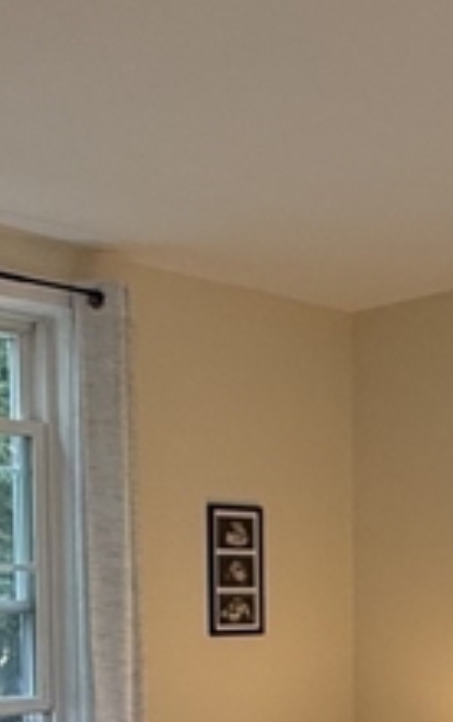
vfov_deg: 27.9
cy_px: 725
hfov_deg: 18.5
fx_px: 1359
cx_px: 437
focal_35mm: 69
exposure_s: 1/120
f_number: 2.2
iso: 125
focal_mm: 2.22
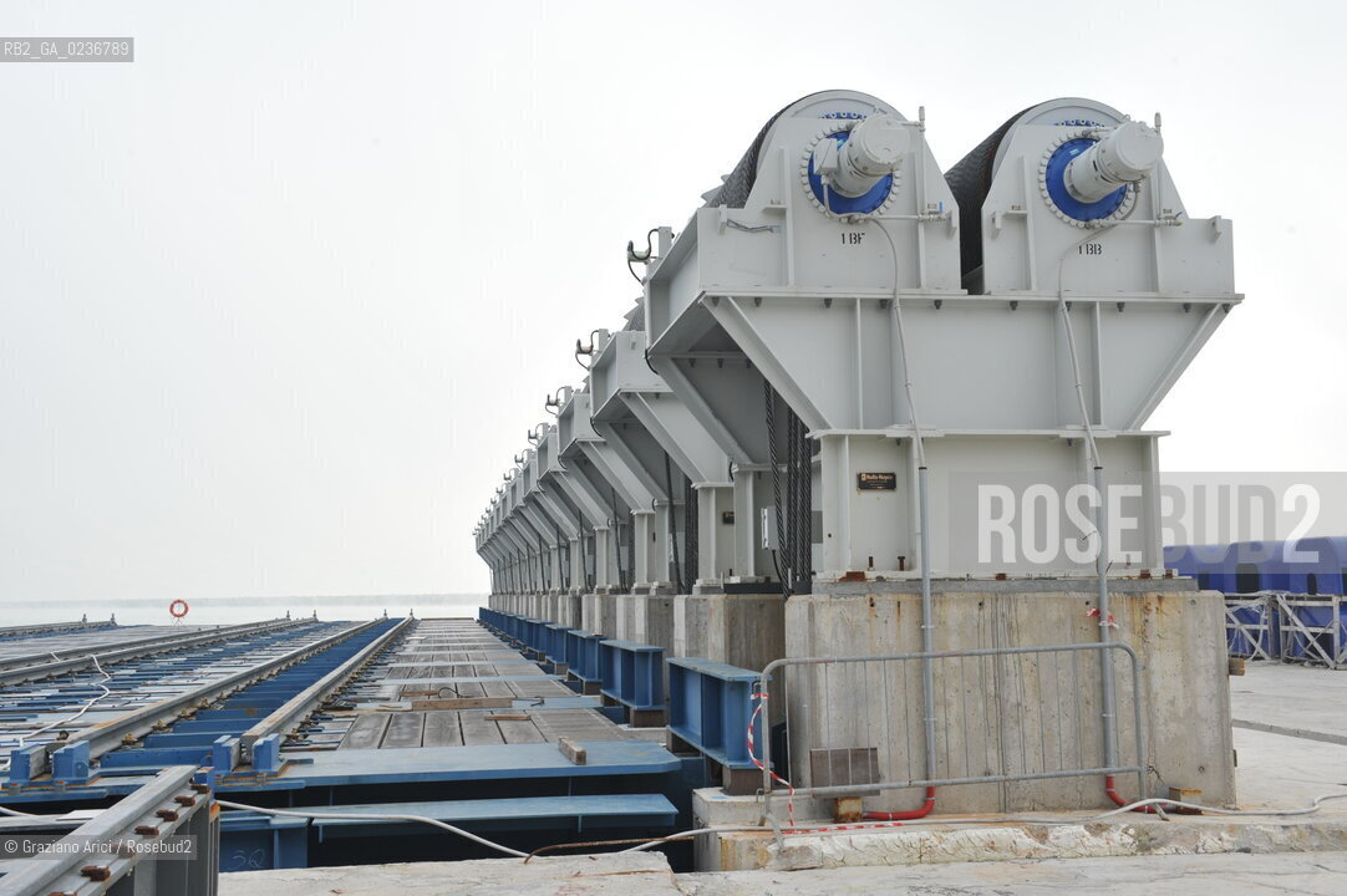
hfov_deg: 48.5
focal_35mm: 40
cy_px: 448
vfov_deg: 33.4
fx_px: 1496
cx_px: 674
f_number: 11
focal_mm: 40
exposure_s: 1/250
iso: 500
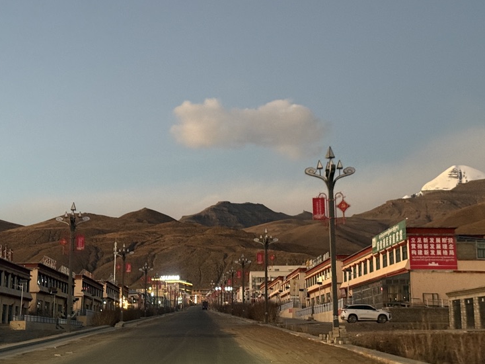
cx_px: 266
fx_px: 938
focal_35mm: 67
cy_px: 113
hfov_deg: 29.0
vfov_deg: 21.8
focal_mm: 6.76
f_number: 1.78
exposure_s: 1/33
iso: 320
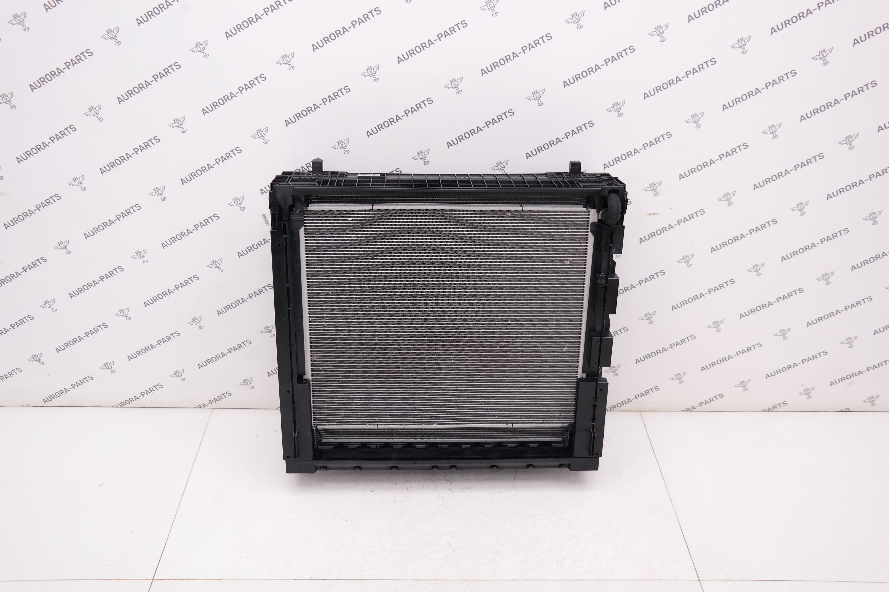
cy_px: 296
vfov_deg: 40.0
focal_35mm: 33
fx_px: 815
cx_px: 444
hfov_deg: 57.2
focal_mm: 22
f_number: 4
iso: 200
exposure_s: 1/80
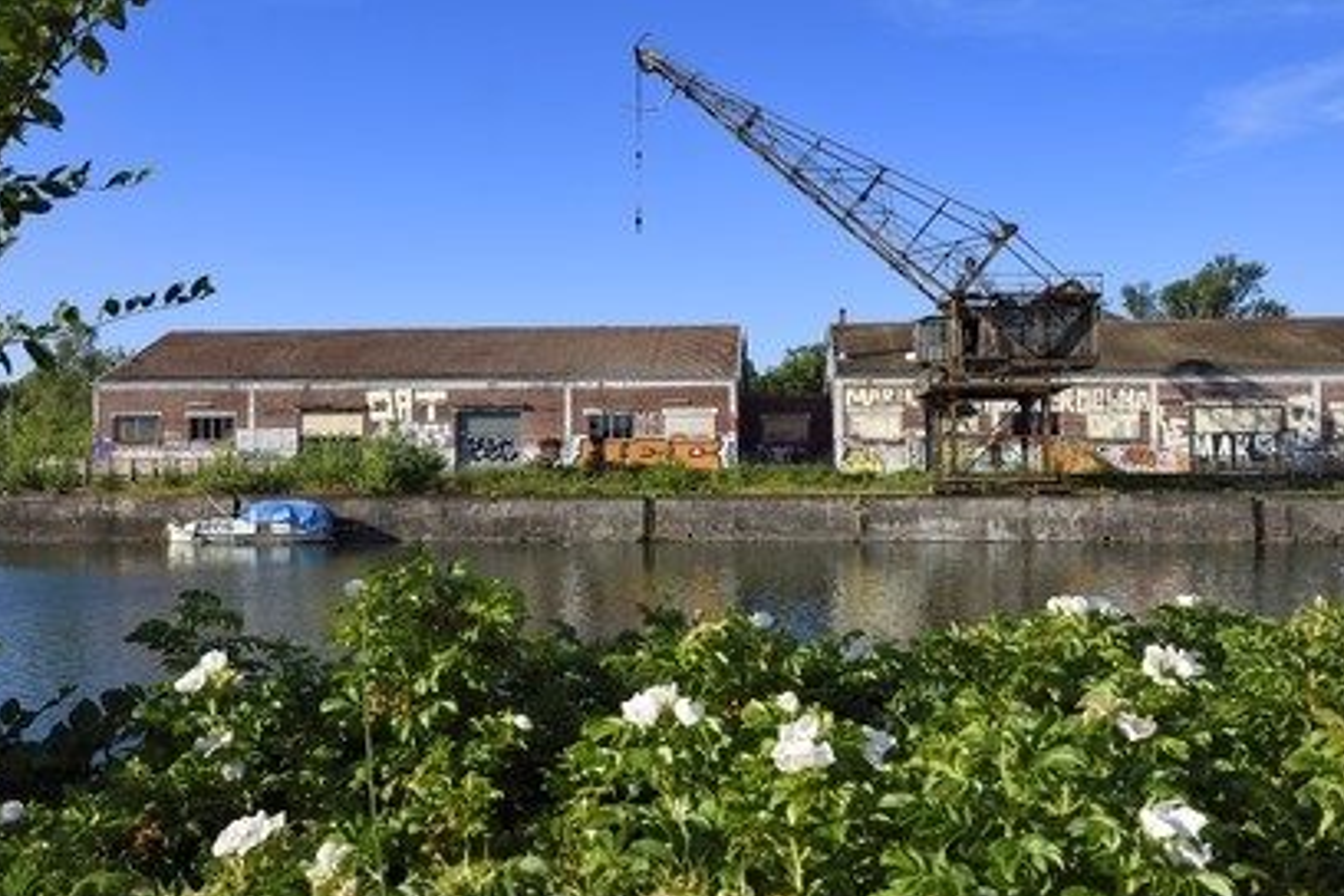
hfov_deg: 53.1
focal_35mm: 36
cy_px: 458
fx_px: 1344
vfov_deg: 36.9
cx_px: 679
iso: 200
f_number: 16
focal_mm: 35
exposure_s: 1/125
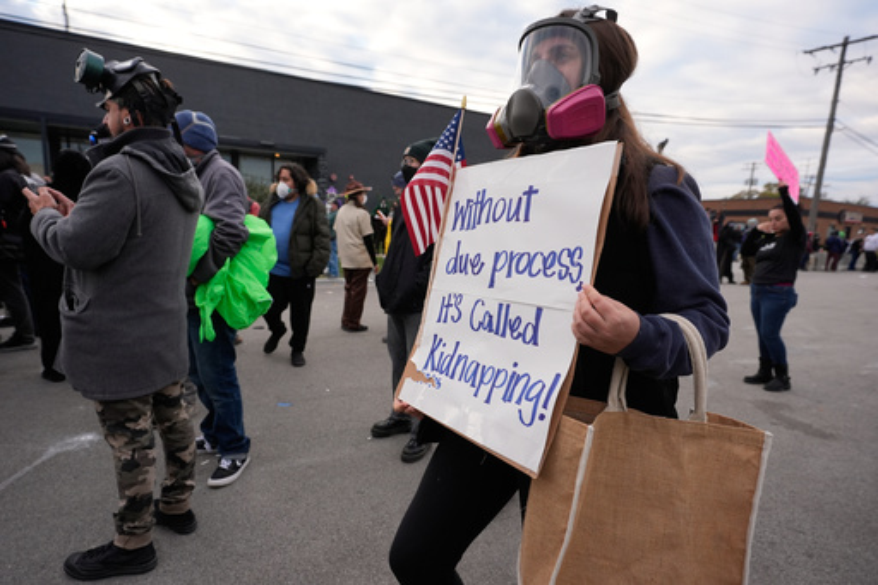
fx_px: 488
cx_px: 439
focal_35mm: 20
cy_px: 292
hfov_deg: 84.0
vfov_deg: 61.9
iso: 800
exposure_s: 1/1600
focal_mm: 20
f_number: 4
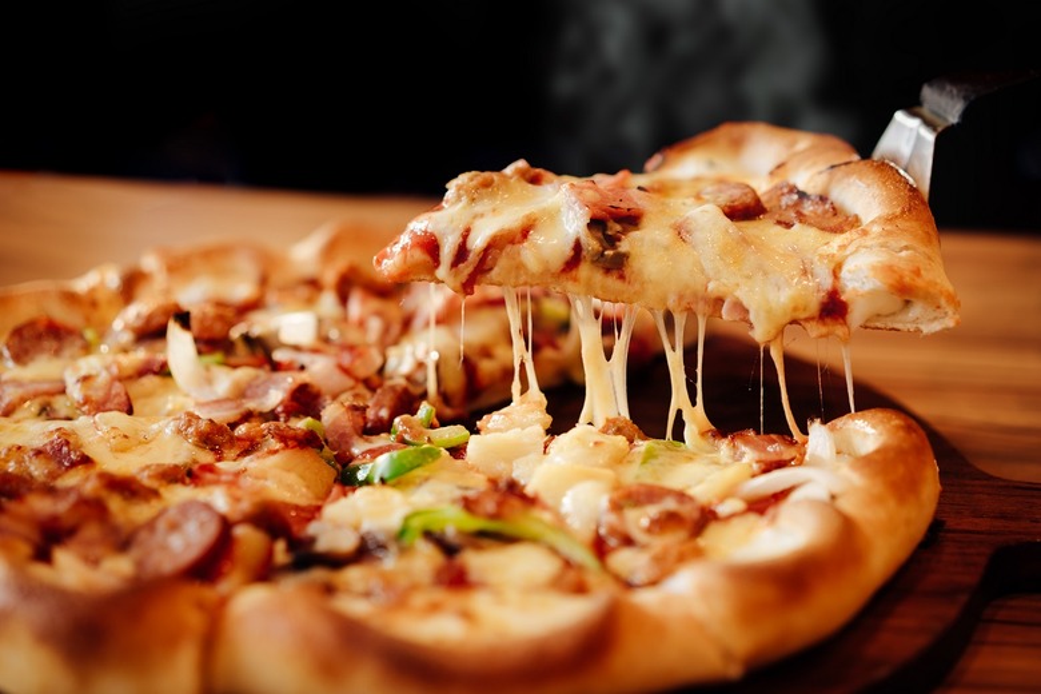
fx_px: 1590
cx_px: 520
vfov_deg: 24.6
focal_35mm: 55
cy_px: 347
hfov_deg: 36.2
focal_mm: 55
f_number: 2.5
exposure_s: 1/60
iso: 100
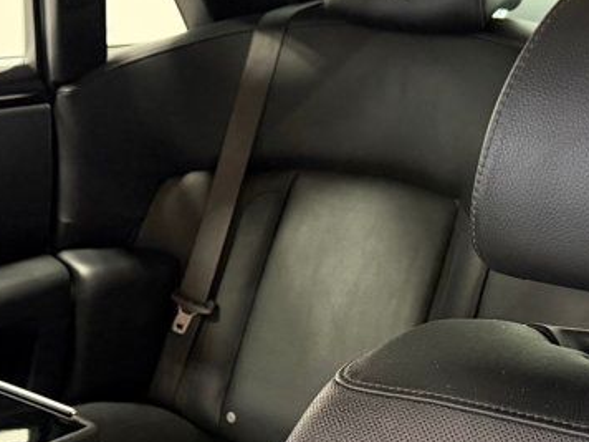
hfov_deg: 28.2
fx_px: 1174
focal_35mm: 69
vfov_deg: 21.2
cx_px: 319
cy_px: 308
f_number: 1.78
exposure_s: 1/40
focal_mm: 6.76
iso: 640
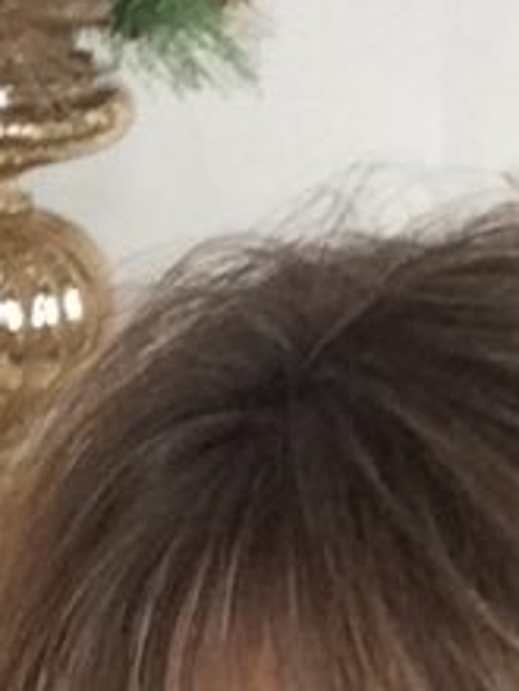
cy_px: 364
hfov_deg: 10.3
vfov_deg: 13.7
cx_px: 248
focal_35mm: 144
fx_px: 2879
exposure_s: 1/30
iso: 160
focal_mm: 2.15
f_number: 2.4
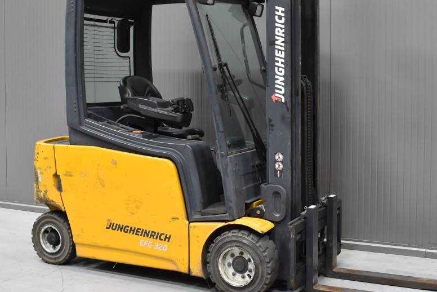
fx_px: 619
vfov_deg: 26.4
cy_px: 110
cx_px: 216
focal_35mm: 51
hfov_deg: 38.9
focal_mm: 22
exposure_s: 1/30
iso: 1250
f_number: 5.6
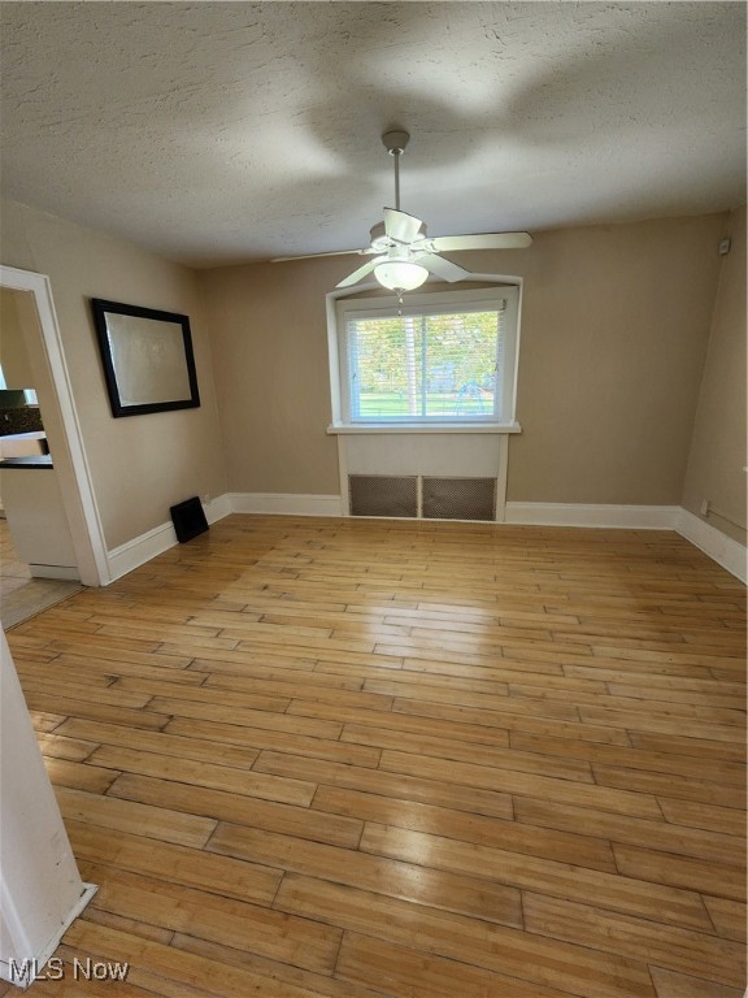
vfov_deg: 106.2
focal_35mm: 13
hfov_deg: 89.9
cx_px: 374
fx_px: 375
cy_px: 499
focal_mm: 2.2
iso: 160
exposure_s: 1/60
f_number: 2.2
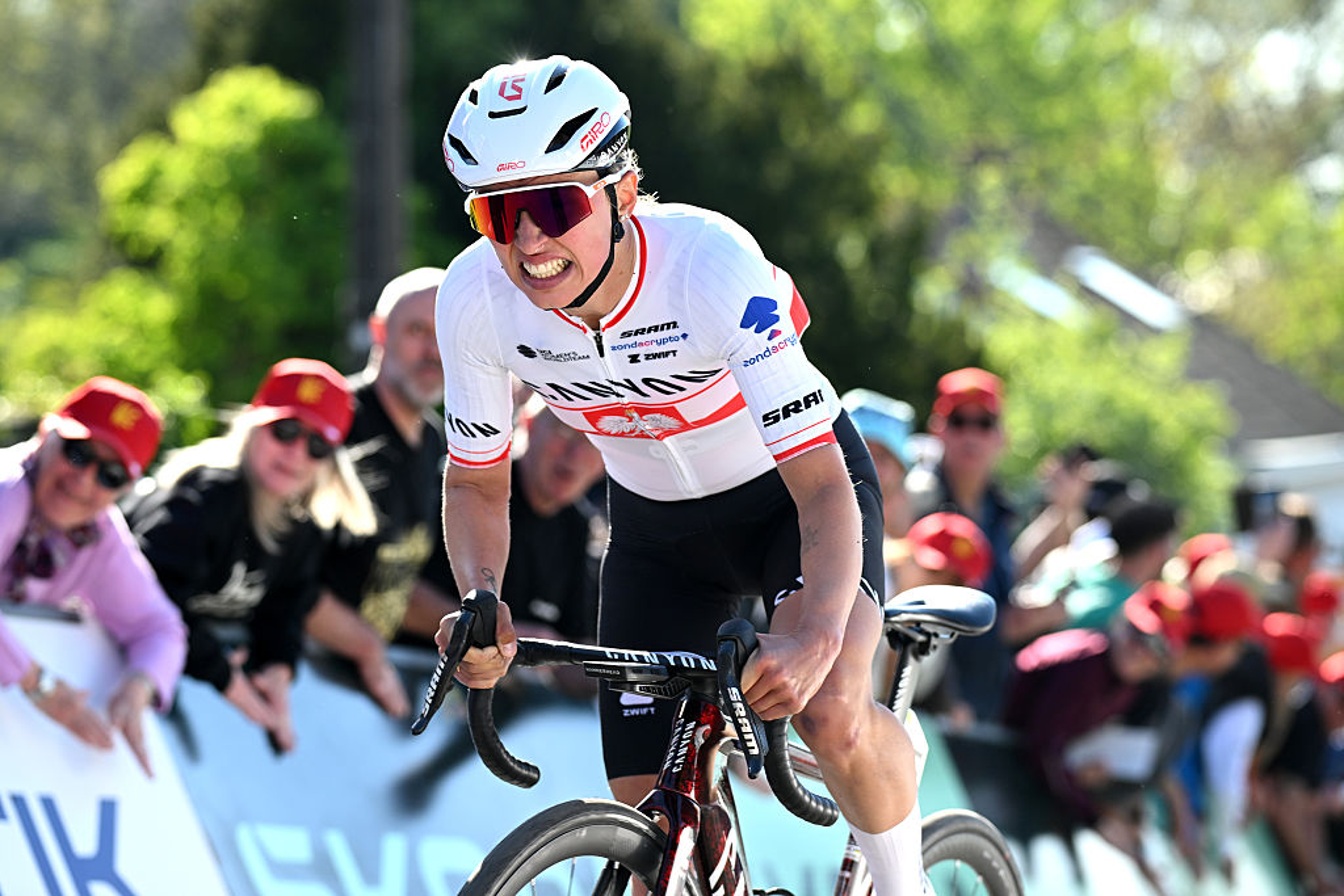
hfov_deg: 13.7
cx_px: 672
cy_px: 448
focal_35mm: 150
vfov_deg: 9.2
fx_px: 5600
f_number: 4.5
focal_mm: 150
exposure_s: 1/1000
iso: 400
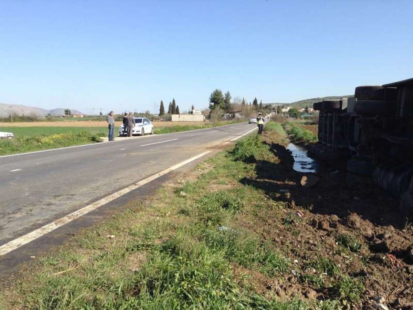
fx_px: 394
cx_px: 206
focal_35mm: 33
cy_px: 155
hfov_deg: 55.4
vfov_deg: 42.9
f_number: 2.4
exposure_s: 1/905
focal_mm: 3.3
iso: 25
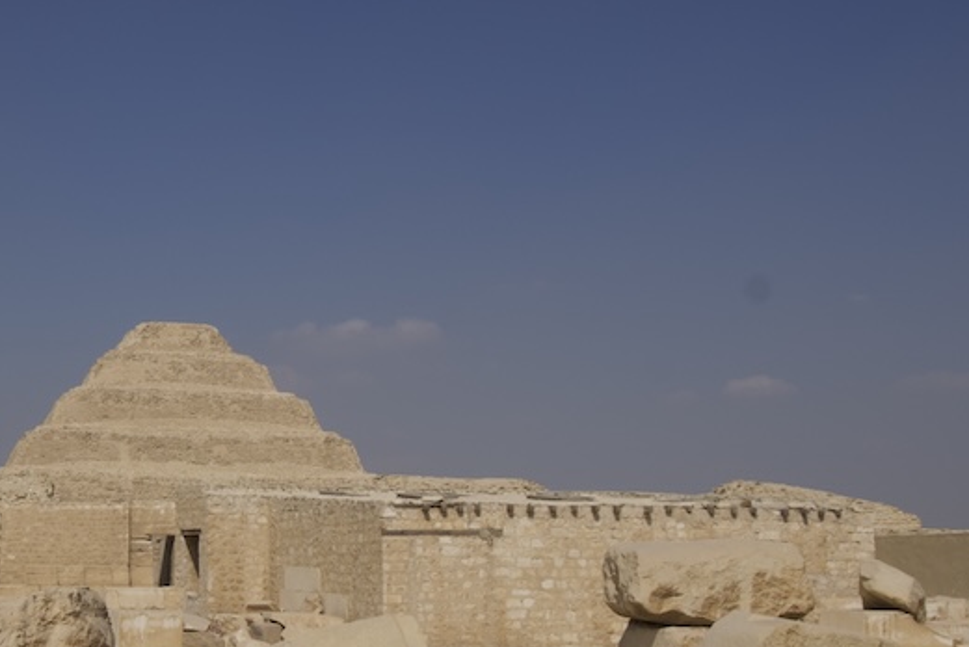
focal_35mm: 55
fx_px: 1487
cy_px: 429
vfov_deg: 24.4
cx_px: 208
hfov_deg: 35.1
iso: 100
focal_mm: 15
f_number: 14
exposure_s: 1/320
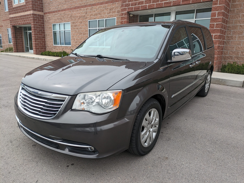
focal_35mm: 25
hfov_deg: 69.4
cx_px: 122
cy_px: 92
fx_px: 176
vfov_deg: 54.9
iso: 35
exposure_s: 1/888
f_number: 1.89
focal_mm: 5.43
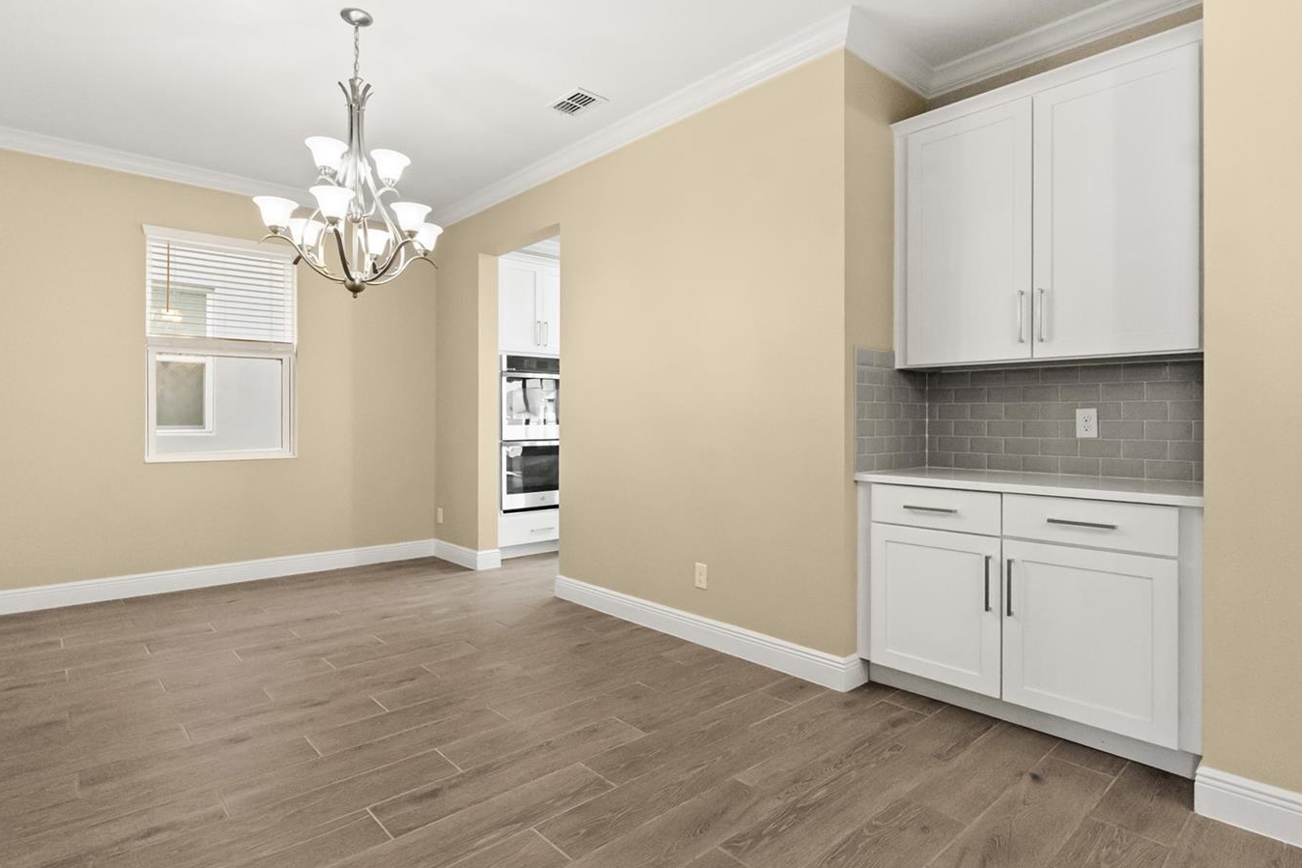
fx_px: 687
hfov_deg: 86.9
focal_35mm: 19
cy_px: 433
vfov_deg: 64.6
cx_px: 669
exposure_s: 1/400
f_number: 5
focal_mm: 16
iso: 2500
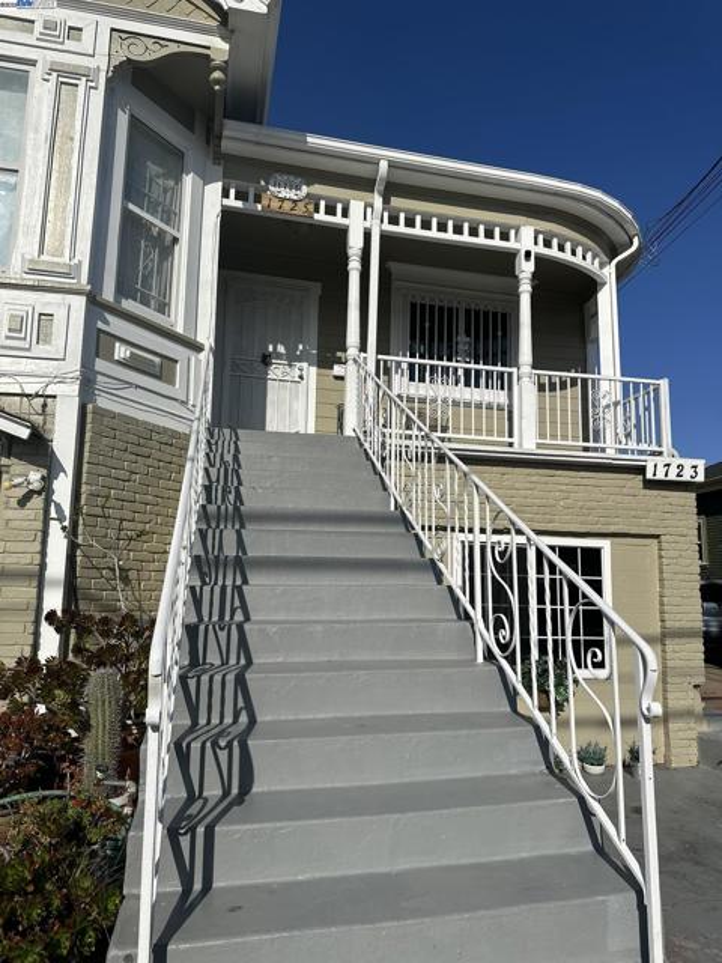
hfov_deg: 56.8
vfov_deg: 71.6
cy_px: 482
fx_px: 667
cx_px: 361
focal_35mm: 24
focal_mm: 6.86
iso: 80
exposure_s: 1/13699
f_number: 1.78
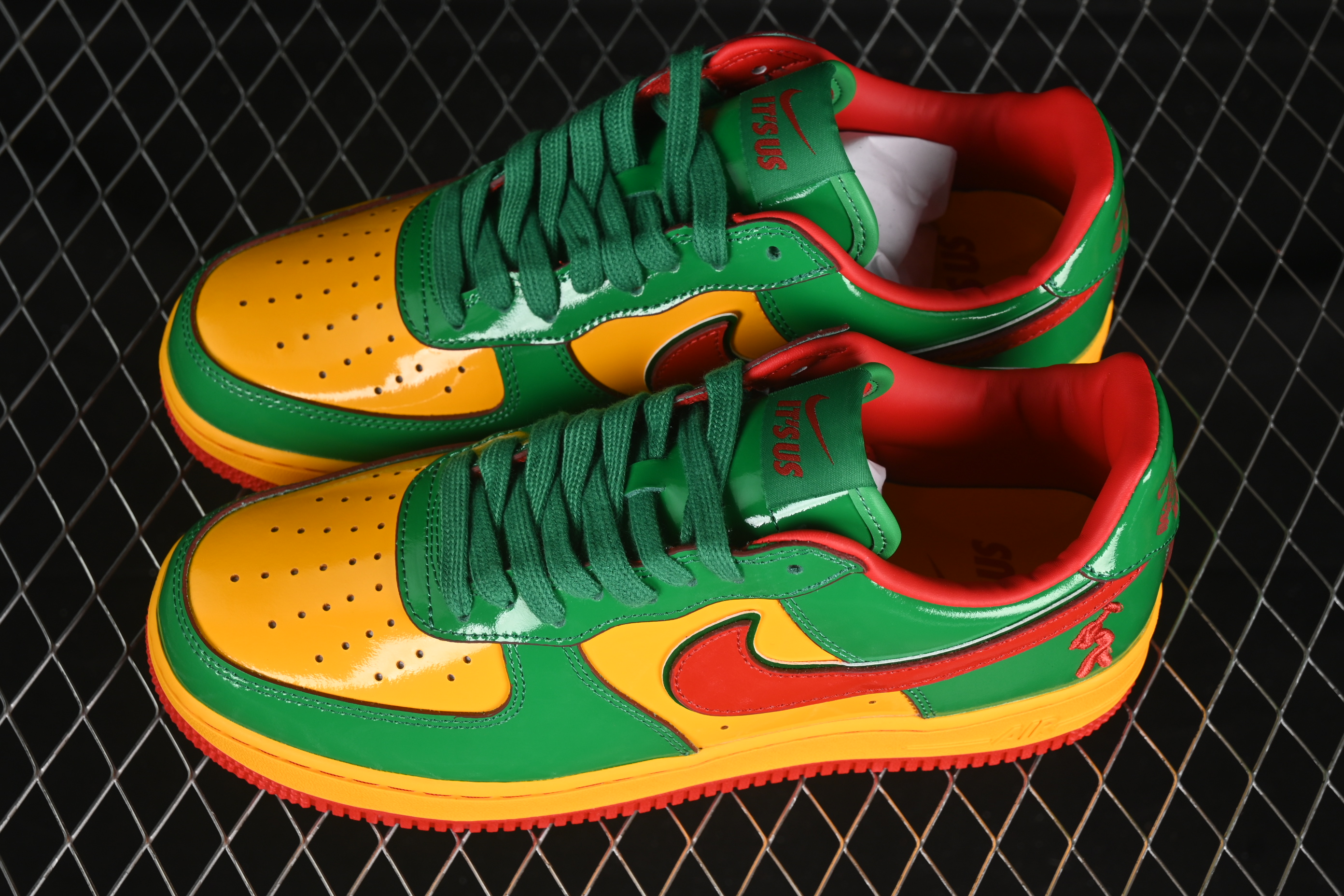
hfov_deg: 27.0
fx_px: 2800
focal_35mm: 75
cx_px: 672
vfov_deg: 18.2
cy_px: 448
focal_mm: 50
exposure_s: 1/60
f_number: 7.1
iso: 160
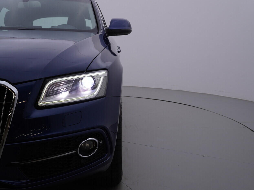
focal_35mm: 40
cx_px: 130
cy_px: 95
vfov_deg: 36.0
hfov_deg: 46.8
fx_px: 294
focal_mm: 24
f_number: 5
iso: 125
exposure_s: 1/125
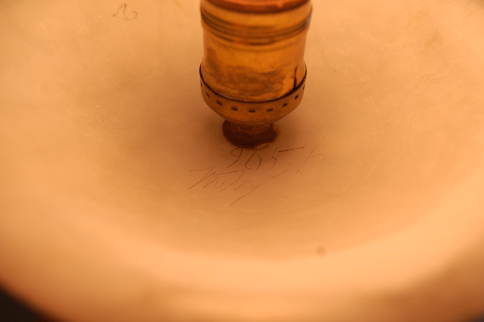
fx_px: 443
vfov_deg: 39.9
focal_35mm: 33
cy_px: 161
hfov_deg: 57.3
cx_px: 242
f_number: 4
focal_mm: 22
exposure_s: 1/60
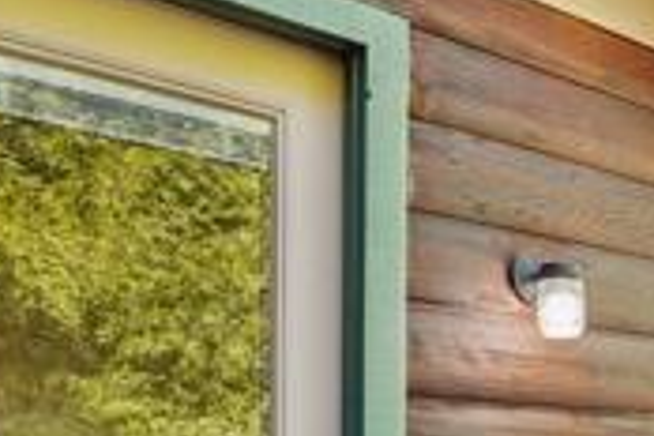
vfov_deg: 21.4
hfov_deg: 28.1
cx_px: 846
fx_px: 1072
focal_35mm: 59
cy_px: 521
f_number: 8
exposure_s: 1/30
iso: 250
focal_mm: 16
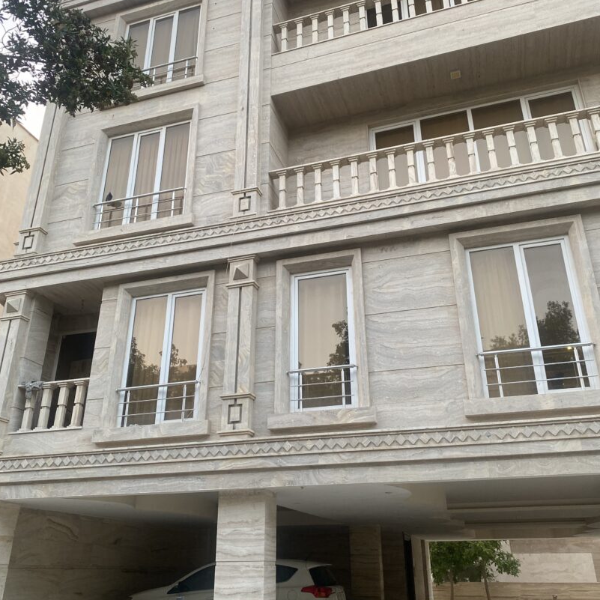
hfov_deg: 52.5
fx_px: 608
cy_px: 279
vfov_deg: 52.5
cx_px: 298
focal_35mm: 31
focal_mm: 4.25
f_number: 1.8
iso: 100
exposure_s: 1/121
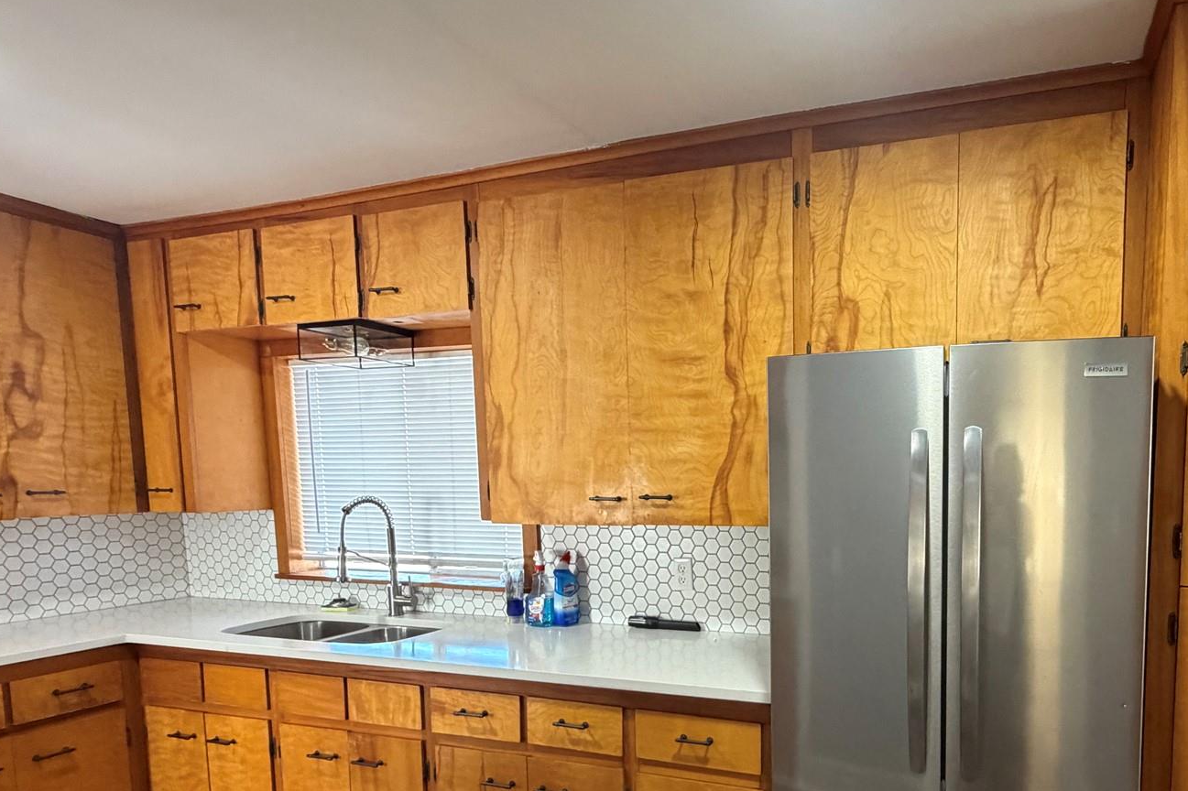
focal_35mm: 23
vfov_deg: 53.7
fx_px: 759
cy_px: 544
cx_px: 794
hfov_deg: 73.7
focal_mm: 2.22
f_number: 2.2
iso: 400
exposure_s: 1/60
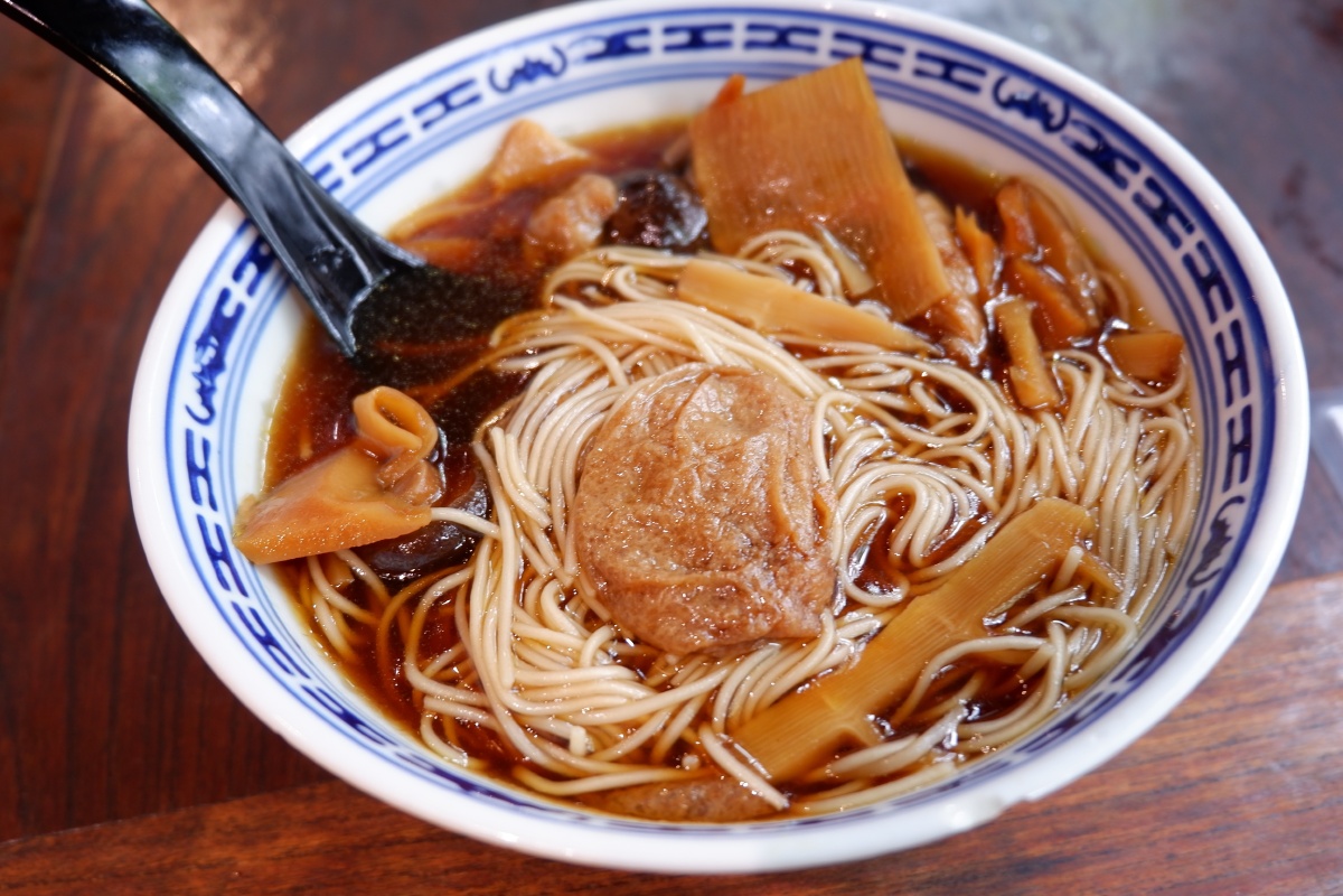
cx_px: 672
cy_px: 448
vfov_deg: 43.6
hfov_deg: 61.9
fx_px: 1119
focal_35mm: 30
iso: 200
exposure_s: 1/12
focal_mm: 20.1
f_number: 3.8
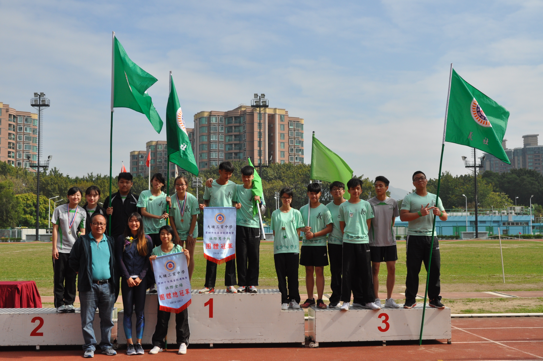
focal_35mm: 40
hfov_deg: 48.0
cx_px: 272
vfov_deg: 32.9
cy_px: 180
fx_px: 610
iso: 400
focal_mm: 27
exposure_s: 1/1600
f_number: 6.3
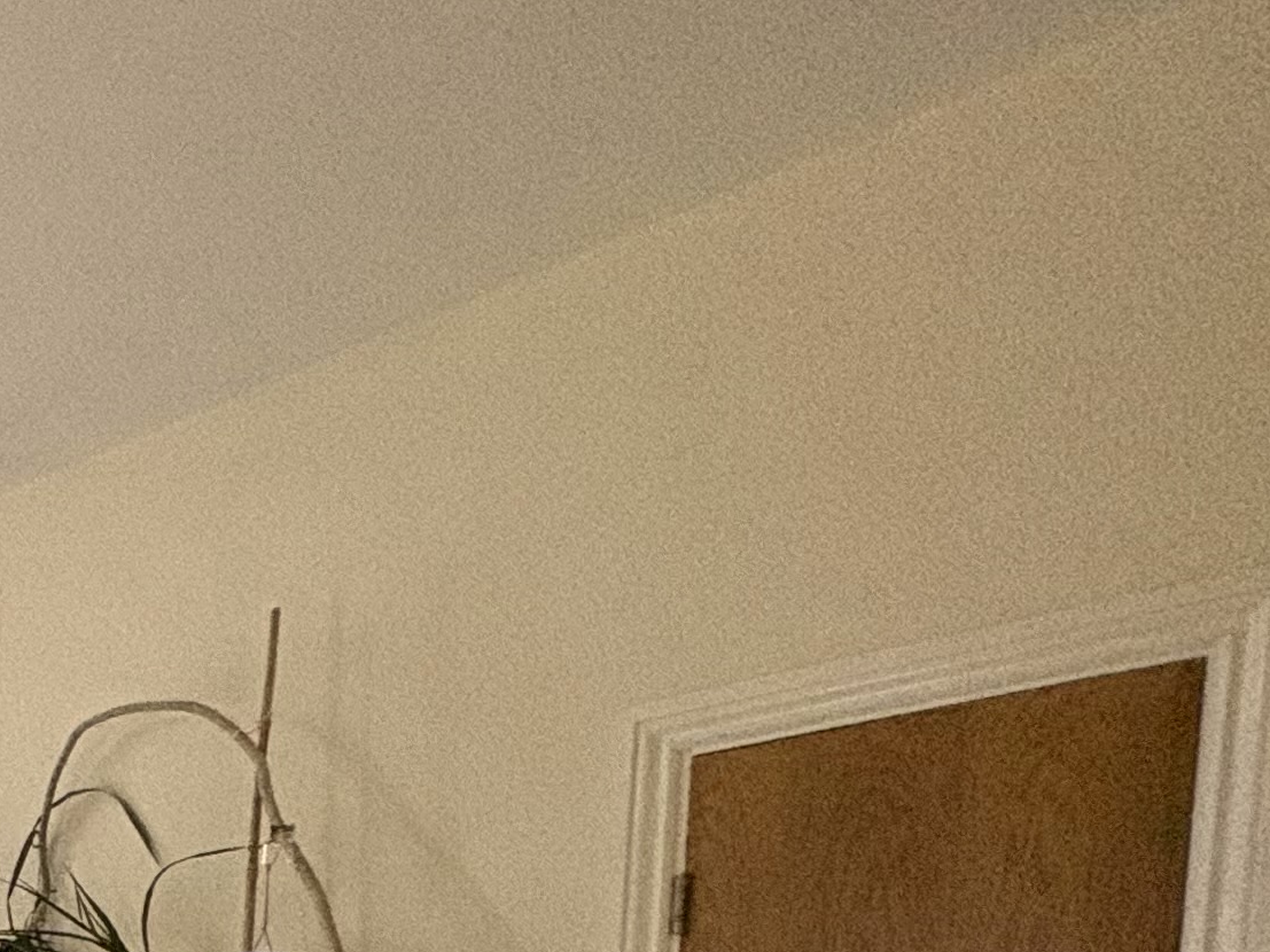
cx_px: -921
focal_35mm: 51
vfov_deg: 23.3
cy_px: 1400
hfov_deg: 23.3
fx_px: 1871
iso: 320
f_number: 2.2
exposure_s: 1/100
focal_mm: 2.22
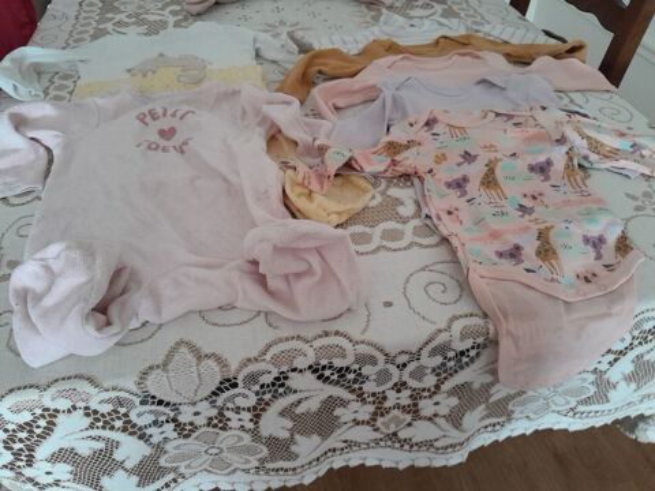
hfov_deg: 67.3
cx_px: 328
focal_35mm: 26
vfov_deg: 53.1
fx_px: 492
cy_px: 246
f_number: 1.8
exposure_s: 1/25
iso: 500
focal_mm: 3.98
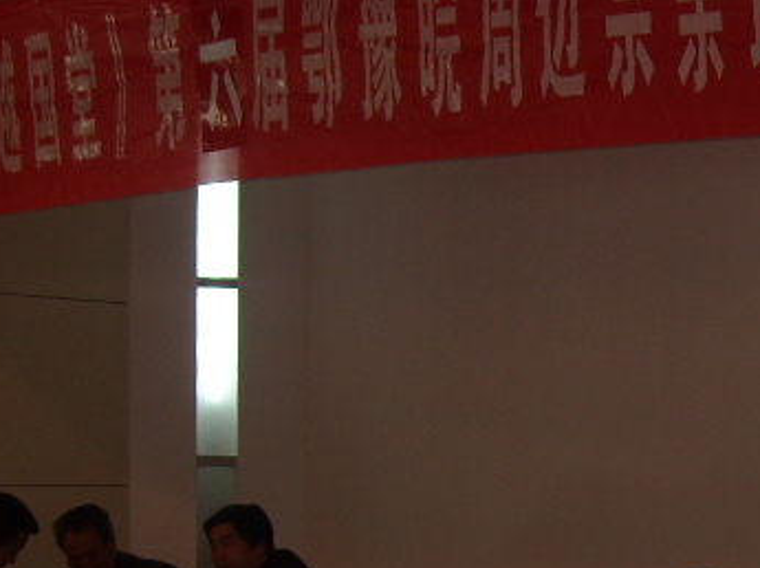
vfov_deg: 13.8
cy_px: 667
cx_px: 740
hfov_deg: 18.5
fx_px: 2281
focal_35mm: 104
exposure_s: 1/30
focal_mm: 5.7
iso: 64
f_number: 2.8
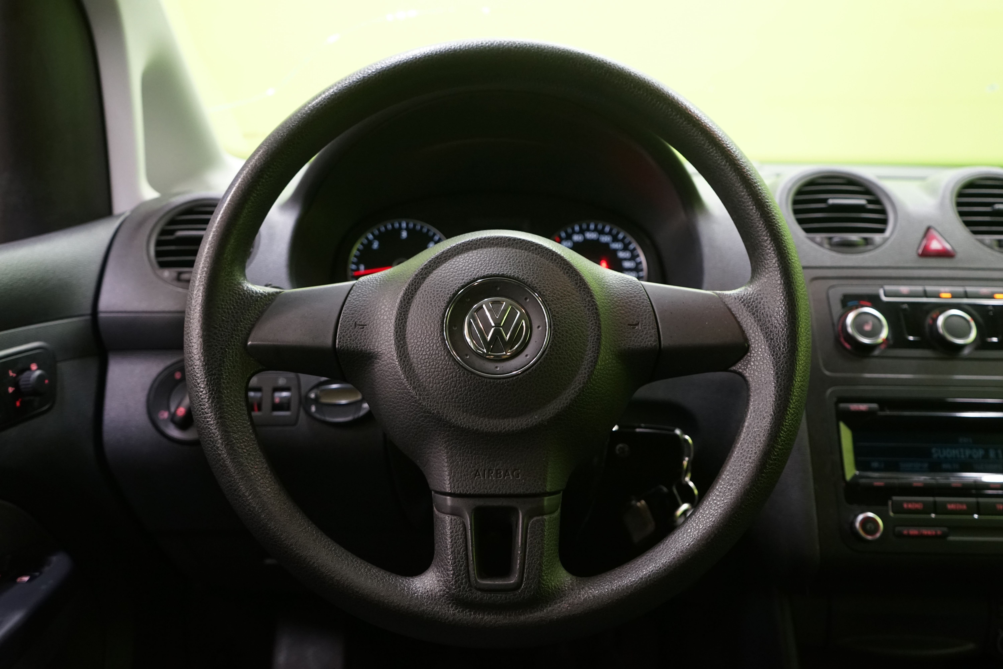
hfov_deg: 63.7
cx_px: 502
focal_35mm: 29
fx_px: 808
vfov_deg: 45.0
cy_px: 334
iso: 2000
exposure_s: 1/20
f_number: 5
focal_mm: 29
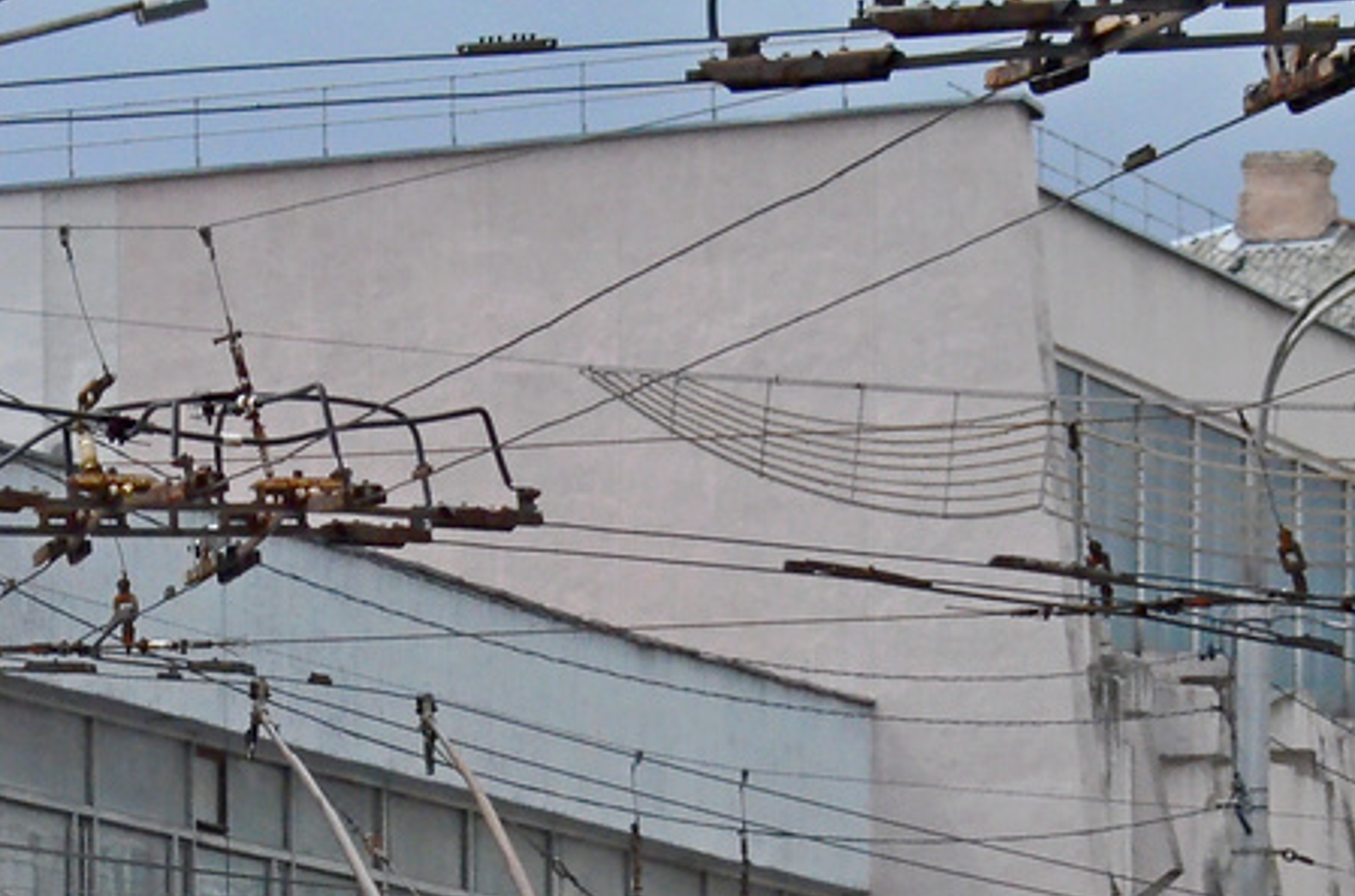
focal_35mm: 313
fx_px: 11752
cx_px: 97
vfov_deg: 4.3
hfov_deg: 6.6
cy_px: 1253
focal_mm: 72
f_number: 7.1
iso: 3200
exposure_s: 1/8000
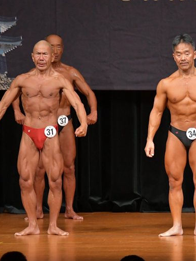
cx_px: 160
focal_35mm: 392
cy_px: 130
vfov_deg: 5.1
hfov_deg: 3.8
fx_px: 2958
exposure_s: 1/400
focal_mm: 180
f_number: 5.6
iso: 5000
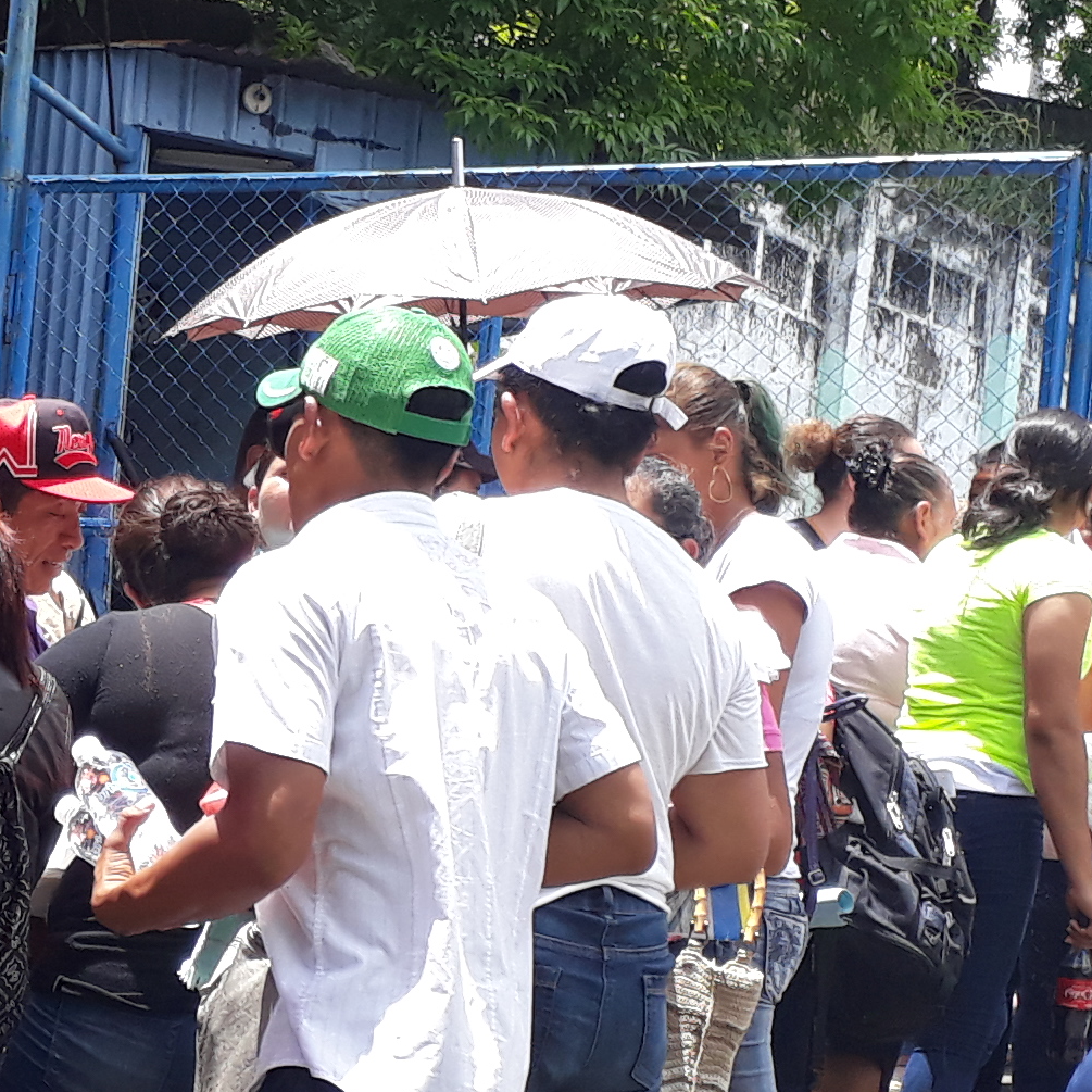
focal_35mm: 98
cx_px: 28
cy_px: 676
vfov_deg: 17.7
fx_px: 3498
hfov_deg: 17.4
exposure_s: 1/499
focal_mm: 3.6
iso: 40
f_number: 1.9
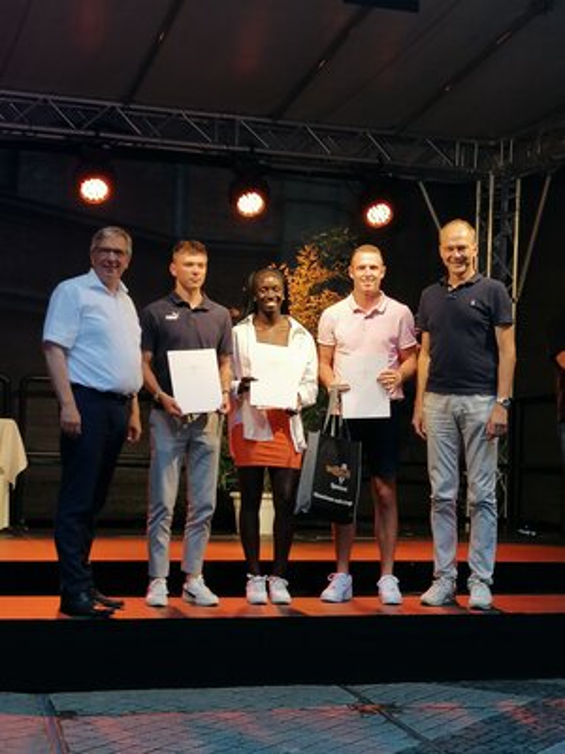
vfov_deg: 29.8
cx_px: 282
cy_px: 377
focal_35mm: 65
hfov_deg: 22.6
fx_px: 1415
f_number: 1.8
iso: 64
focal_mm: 4.75
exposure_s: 1/50
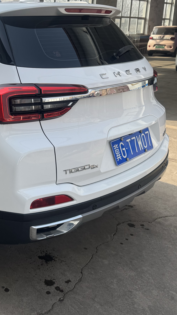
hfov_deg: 26.5
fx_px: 350
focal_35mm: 42
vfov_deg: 48.1
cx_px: -10
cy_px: 128
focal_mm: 6.76
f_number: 1.78
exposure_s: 1/1869
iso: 80
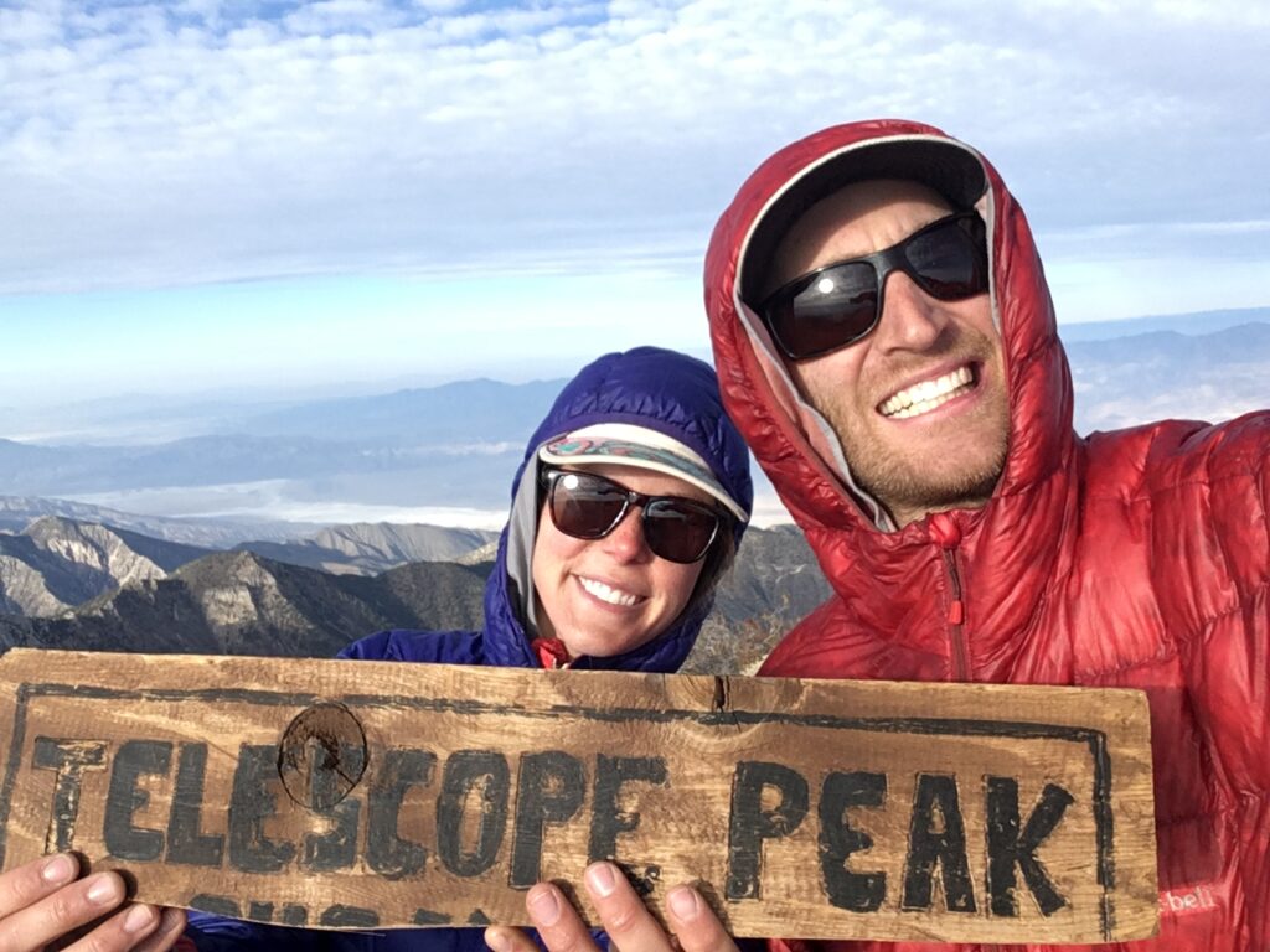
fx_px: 1137
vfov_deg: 45.4
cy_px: 476
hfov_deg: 58.4
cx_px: 635
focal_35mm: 31
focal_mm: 2.15
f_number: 2.4
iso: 50
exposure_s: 1/847
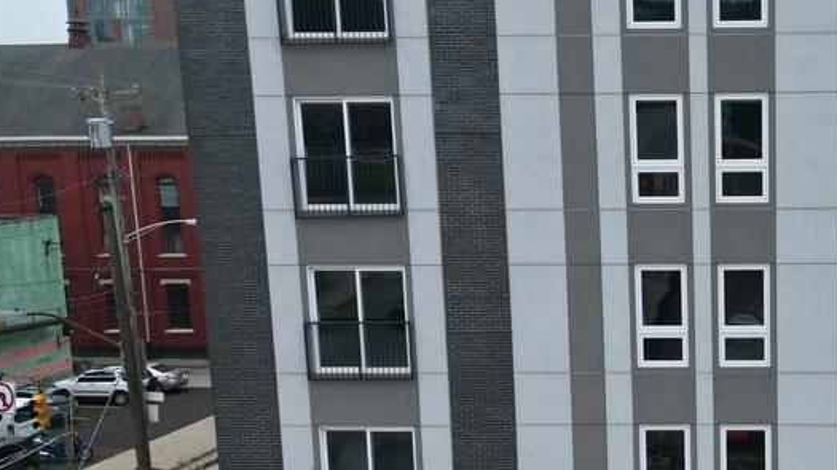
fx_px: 1132
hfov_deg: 38.1
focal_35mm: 51
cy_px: 317
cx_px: 741
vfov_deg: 23.4
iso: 100
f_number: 1.7
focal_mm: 6.72
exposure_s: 1/2000
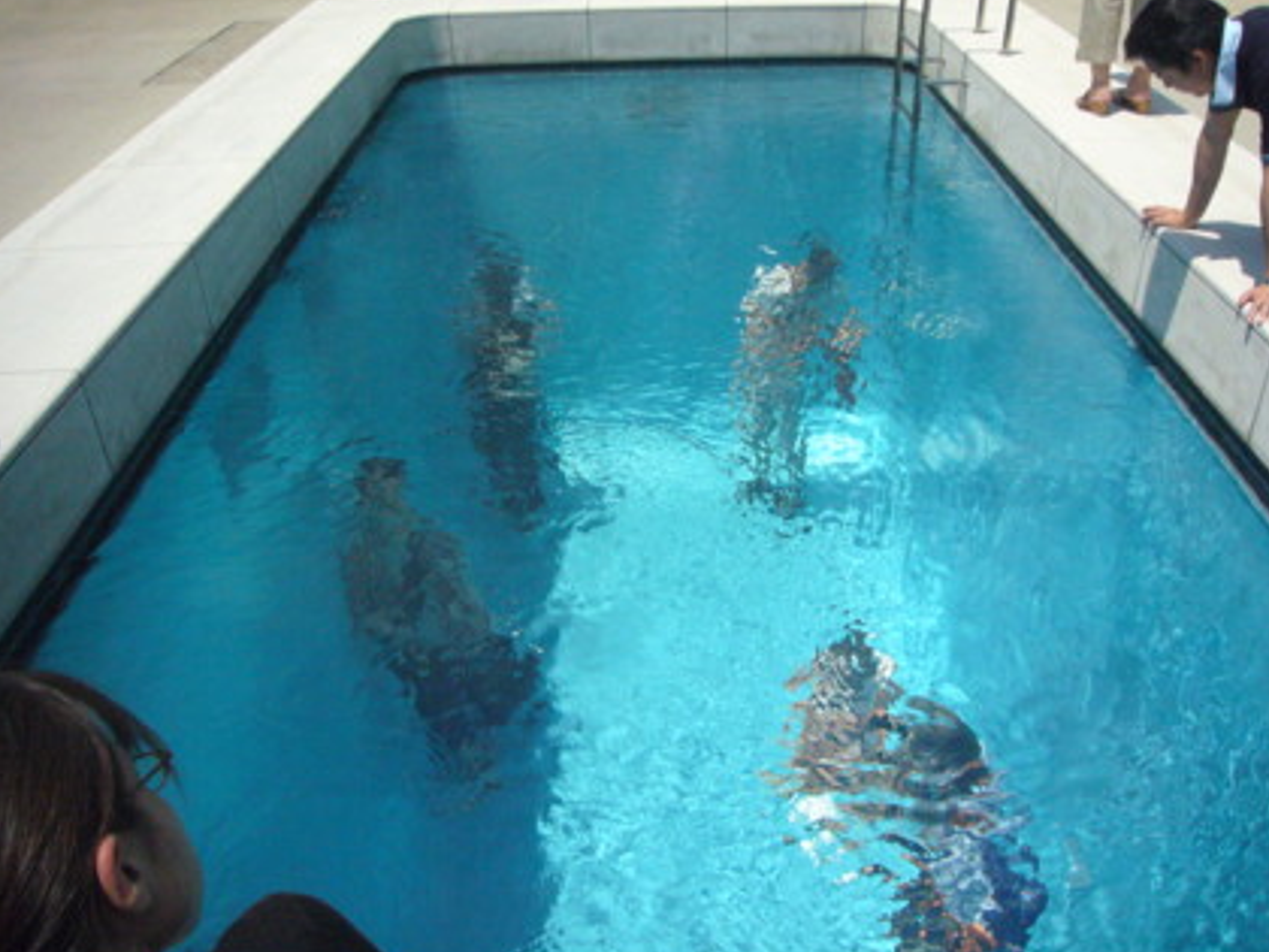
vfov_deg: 46.8
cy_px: 487
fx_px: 1100
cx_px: 671
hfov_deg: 59.9
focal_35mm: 30
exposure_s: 1/2000
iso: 400
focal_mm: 4.6
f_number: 5.6
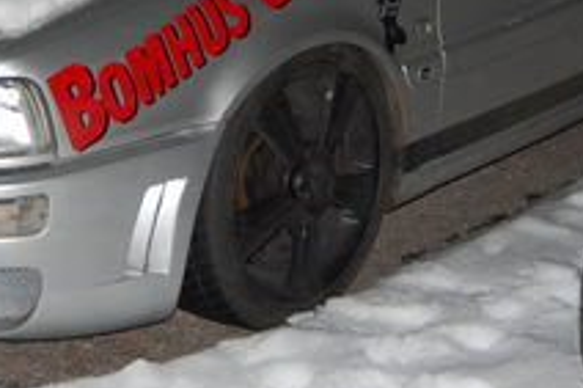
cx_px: 248
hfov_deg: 17.4
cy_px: -8
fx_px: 1909
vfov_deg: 11.5
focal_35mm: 118
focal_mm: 26
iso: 400
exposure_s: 1/60
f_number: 4.2
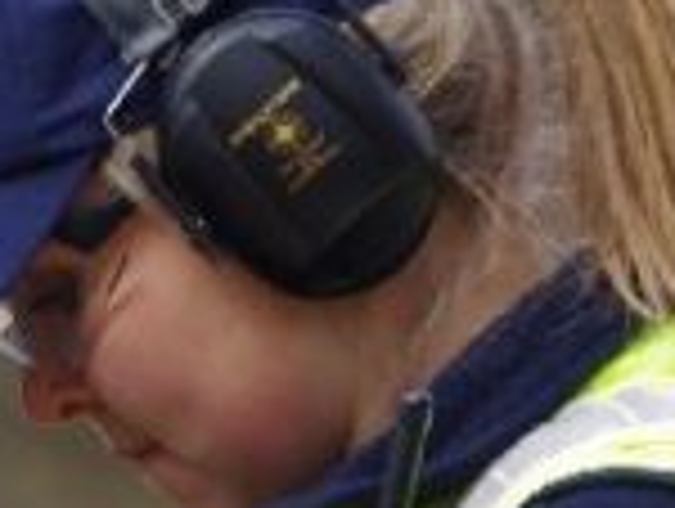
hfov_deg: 1.8
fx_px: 21621
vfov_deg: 1.3
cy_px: 706
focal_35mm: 1107
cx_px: -108
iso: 100
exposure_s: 1/200
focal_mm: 150
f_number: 5.6
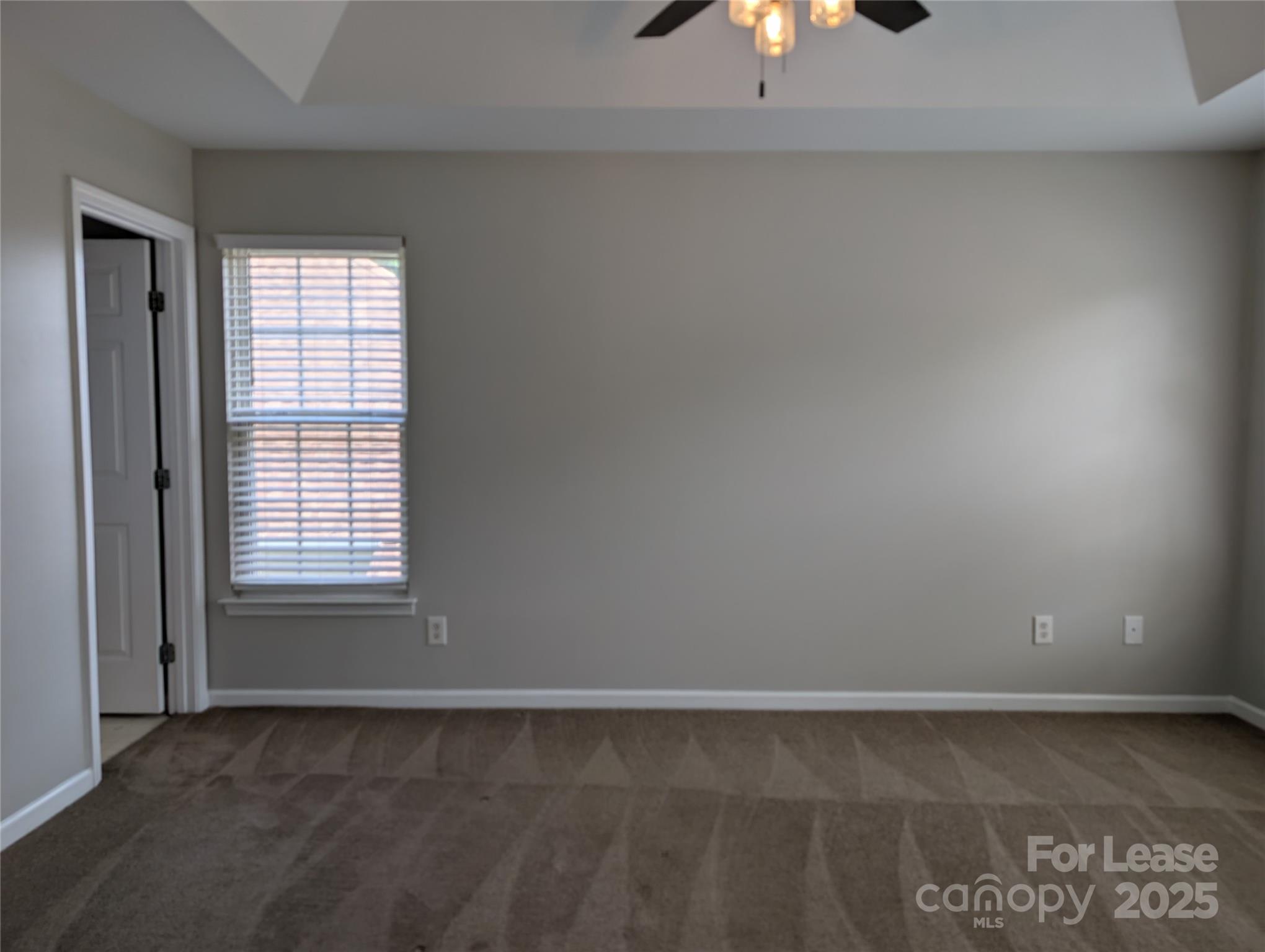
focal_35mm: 24
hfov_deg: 71.5
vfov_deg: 56.9
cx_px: 632
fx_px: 878
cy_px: 476
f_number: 1.68
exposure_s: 1/128
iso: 19
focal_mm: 6.9
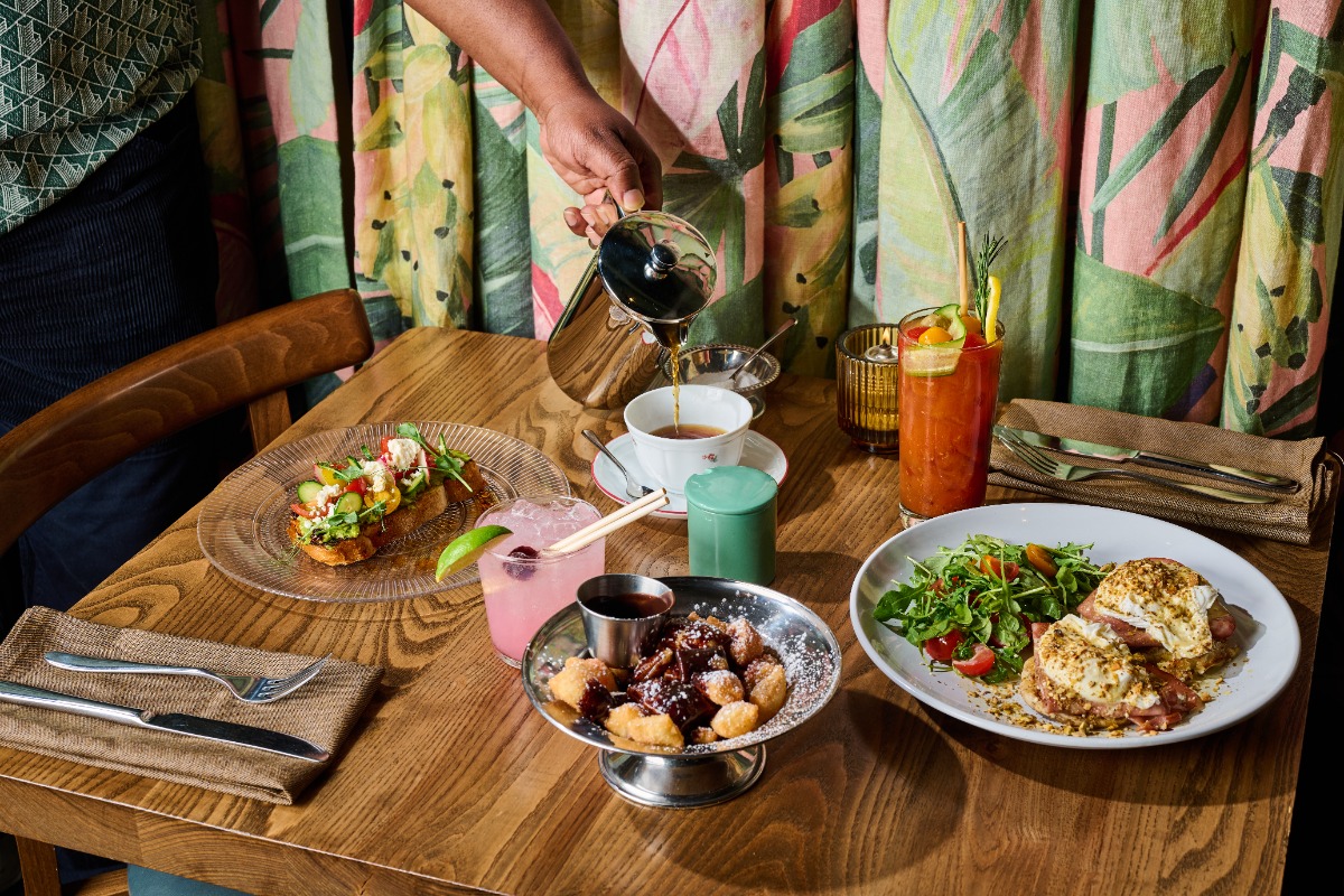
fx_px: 1867
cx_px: 672
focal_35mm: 50
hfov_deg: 39.6
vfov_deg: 27.0
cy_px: 448
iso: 200
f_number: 9
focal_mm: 50
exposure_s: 1/160
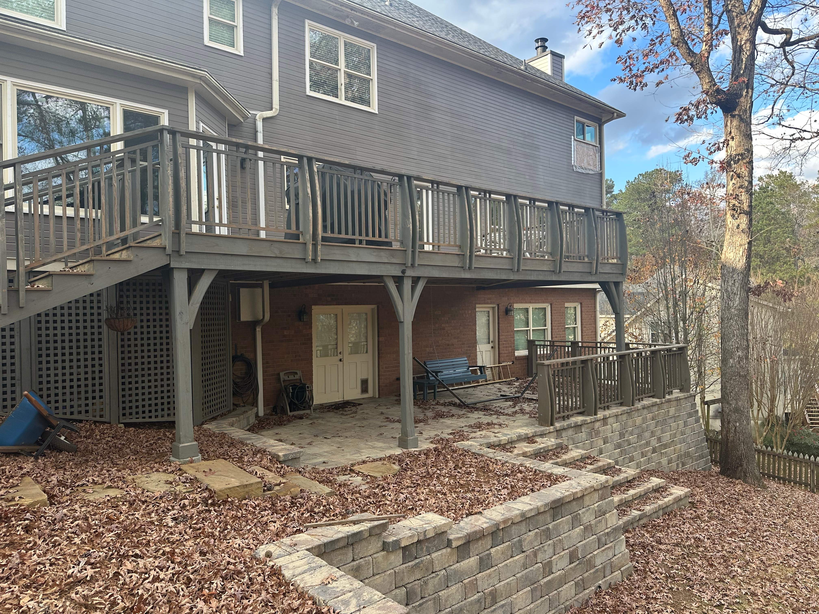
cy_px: 307
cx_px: 410
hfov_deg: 71.6
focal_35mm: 24
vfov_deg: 56.8
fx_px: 568
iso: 80
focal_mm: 6.86
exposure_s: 1/428
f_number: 1.78
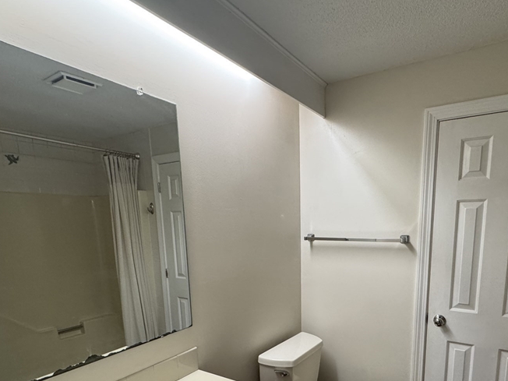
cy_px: 277
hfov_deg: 75.7
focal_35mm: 22
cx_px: 301
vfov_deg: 58.5
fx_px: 323
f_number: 2.2
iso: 250
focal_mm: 2.22
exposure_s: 1/120
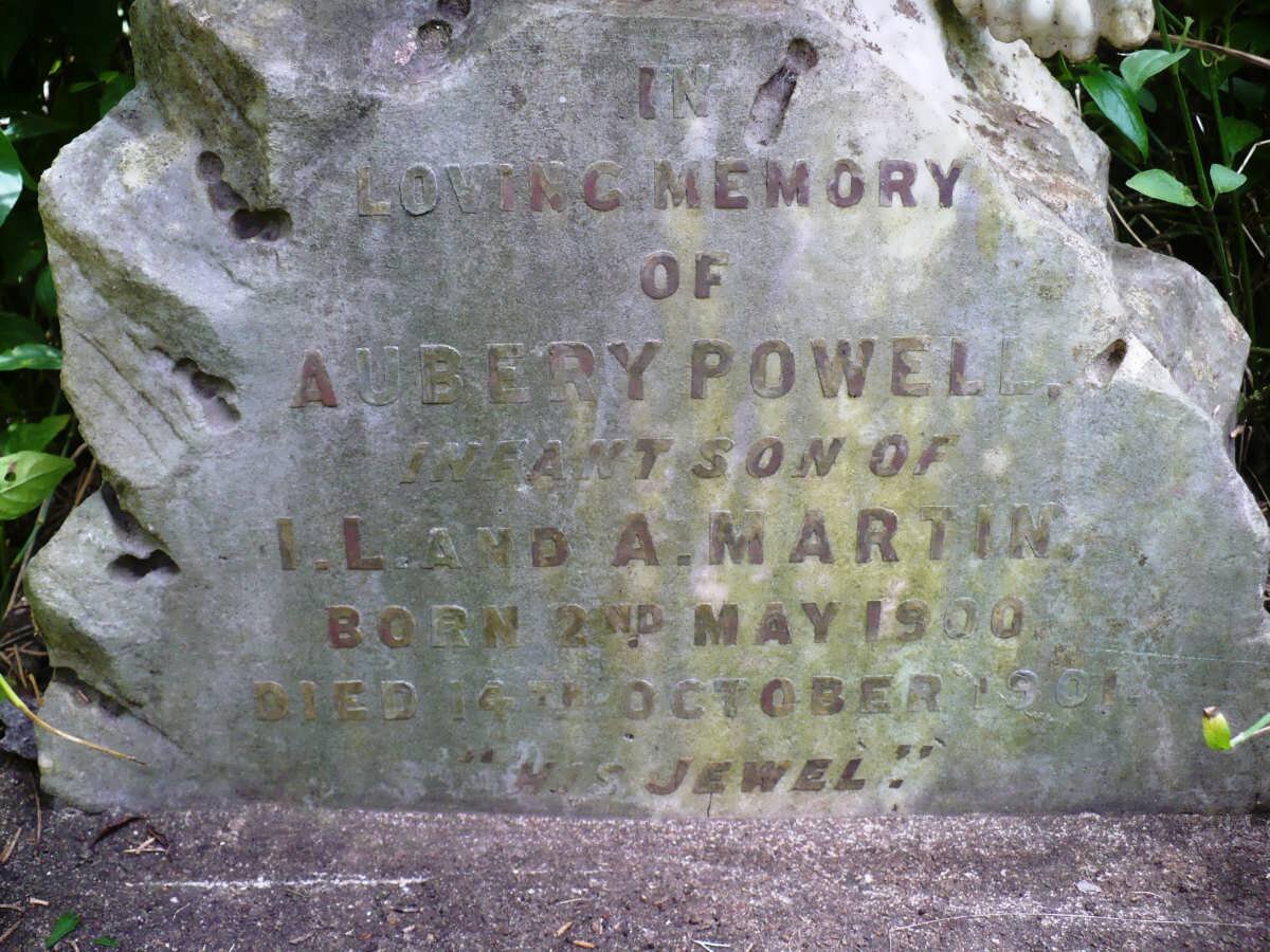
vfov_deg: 38.7
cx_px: 635
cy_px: 476
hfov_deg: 50.1
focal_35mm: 37
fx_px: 1357
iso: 200
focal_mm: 6.1
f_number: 2.8
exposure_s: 1/100
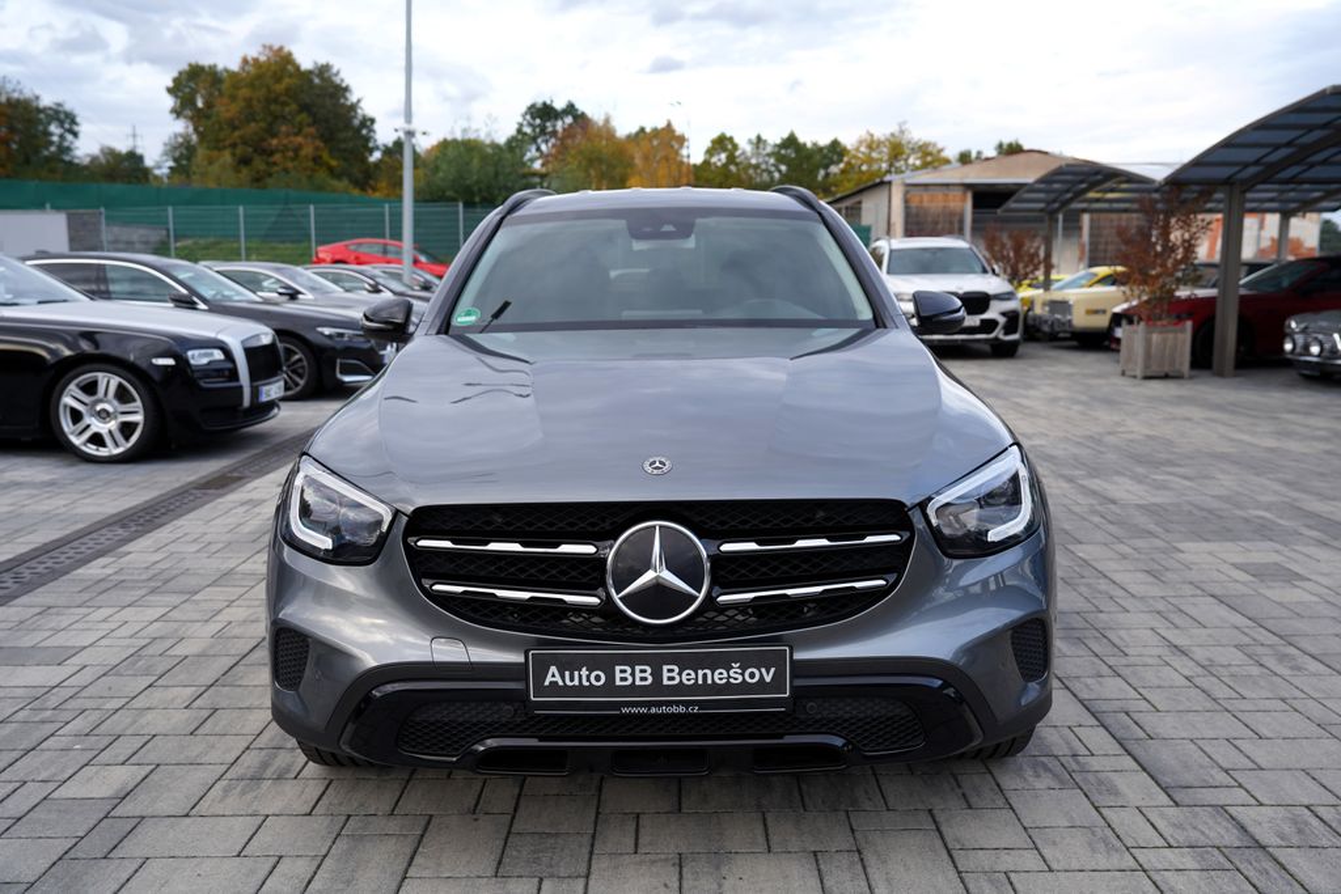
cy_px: 447
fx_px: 1155
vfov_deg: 42.3
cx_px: 670
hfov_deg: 60.3
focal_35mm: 31
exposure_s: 1/80
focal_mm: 31
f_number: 4
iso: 100
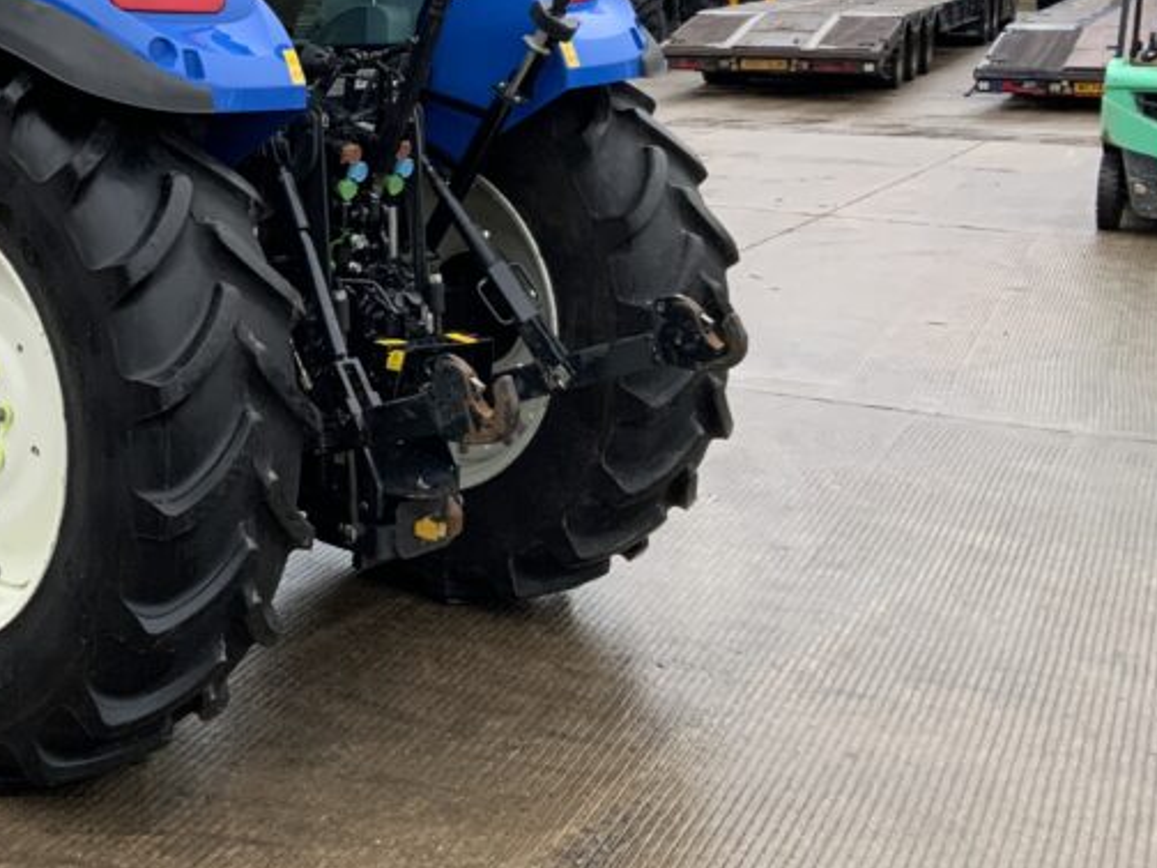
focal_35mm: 59
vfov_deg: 24.3
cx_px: 230
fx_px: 1972
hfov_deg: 31.8
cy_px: 136
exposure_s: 1/122
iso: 50
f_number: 1.8
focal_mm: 3
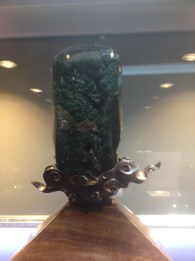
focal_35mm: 35
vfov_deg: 52.6
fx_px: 263
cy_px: 130
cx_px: 98
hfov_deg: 40.7
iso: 100
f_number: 2.4
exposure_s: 1/20
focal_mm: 4.28
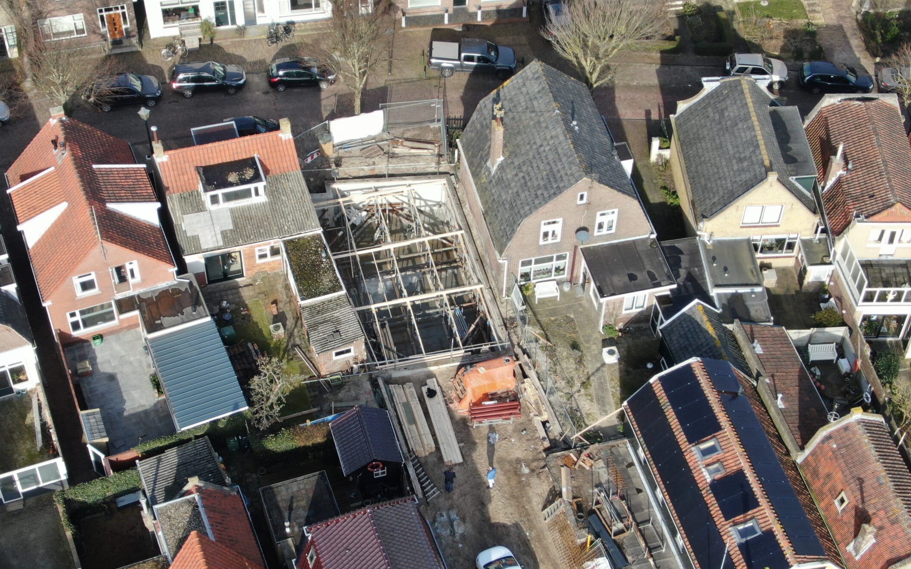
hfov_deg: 34.0
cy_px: 300
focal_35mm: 60
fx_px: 1490
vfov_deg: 21.6
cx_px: 406
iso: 100
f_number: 3.8
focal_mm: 8.42
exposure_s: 1/320
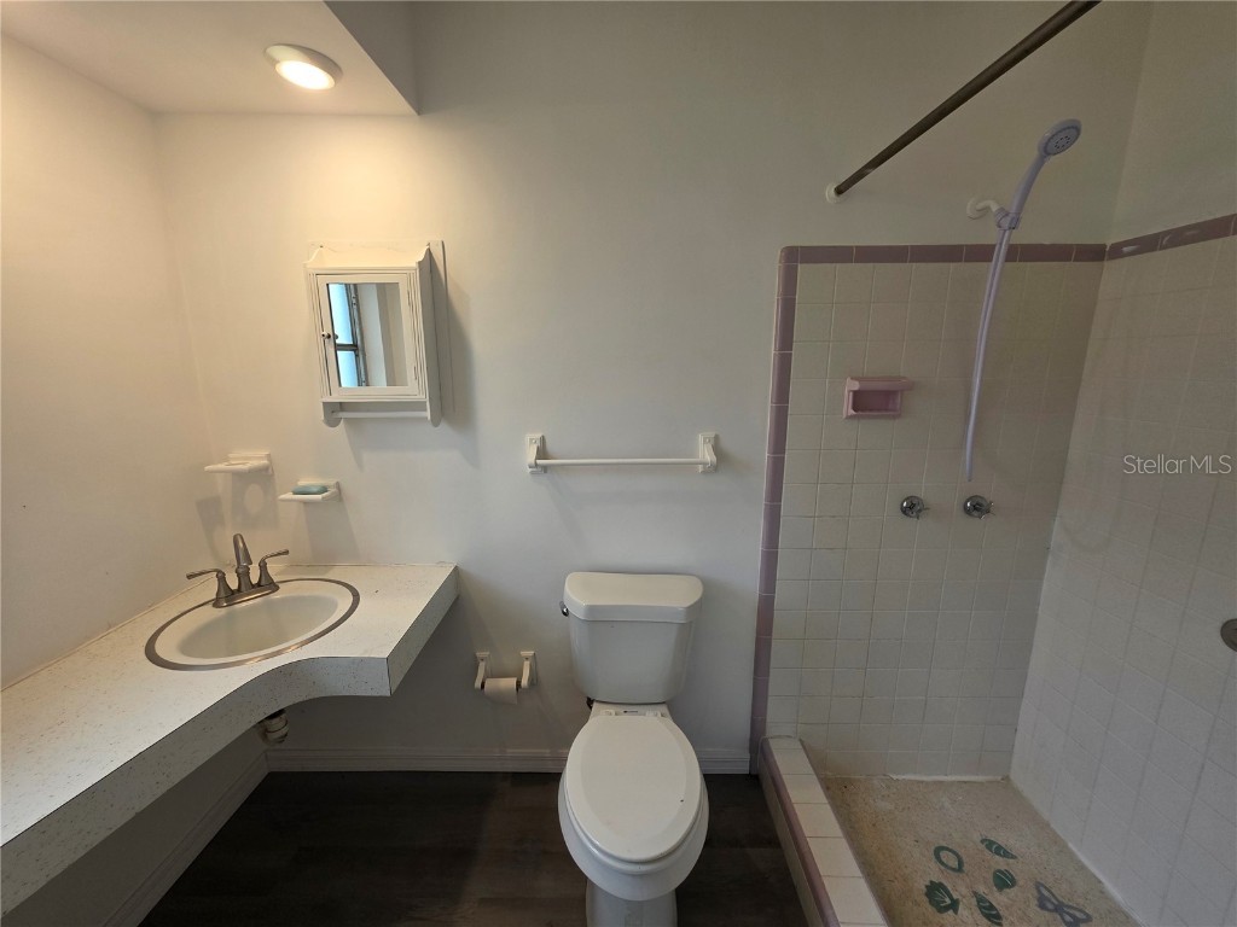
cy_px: 464
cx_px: 618
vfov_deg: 89.9
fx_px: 465
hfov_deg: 106.2
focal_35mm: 13
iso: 80
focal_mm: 2.2
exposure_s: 1/120
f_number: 1.9
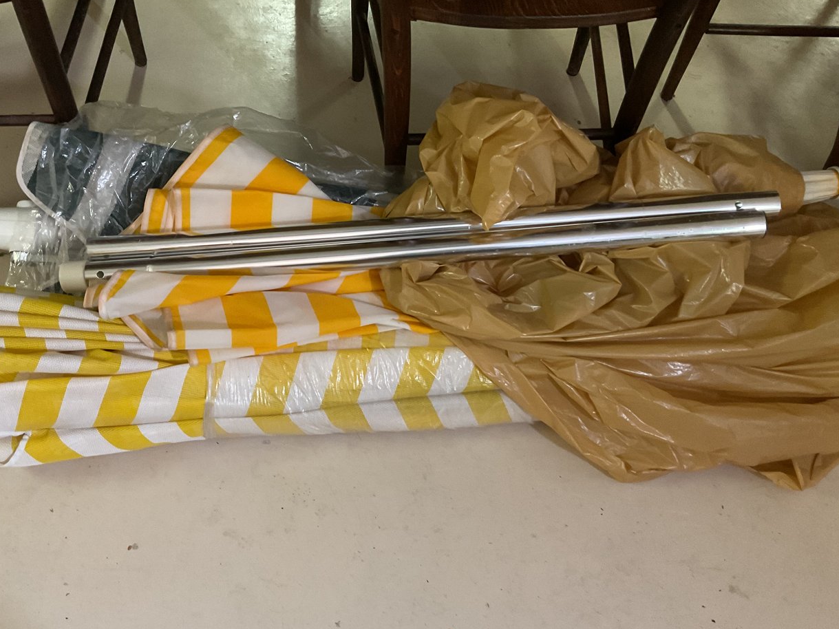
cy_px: 353
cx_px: 361
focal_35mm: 36
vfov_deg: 39.6
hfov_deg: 51.2
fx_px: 872
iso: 250
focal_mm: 3
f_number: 1.8
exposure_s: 1/40
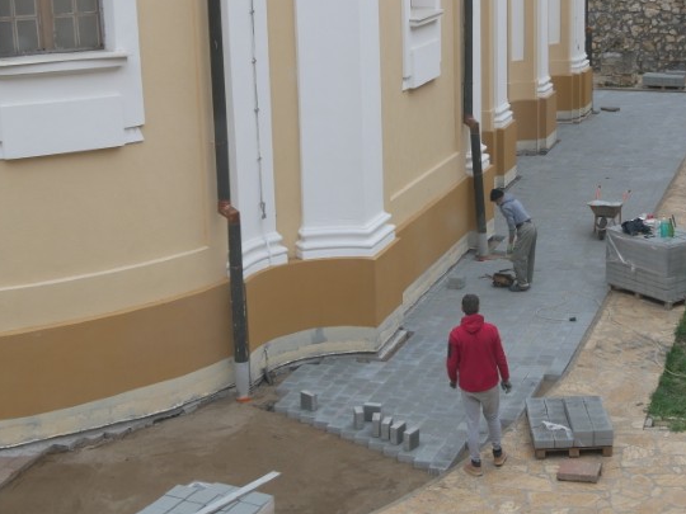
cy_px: 209
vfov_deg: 20.4
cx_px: 439
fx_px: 1427
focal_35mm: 72
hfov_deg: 26.9
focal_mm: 19
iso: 200
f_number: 5
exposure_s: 1/200
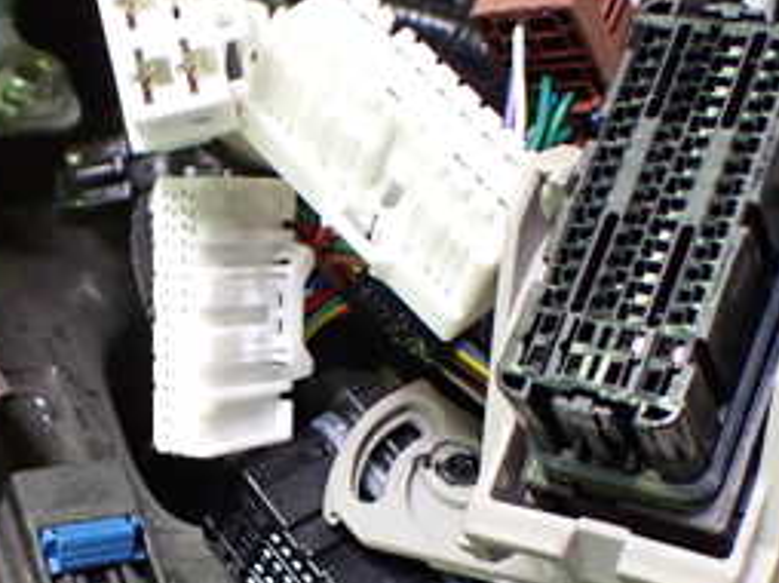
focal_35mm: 71
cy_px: 512
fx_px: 1596
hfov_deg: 27.2
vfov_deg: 20.3
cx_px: 236
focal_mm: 5.4
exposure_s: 1/80
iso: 800
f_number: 2.3
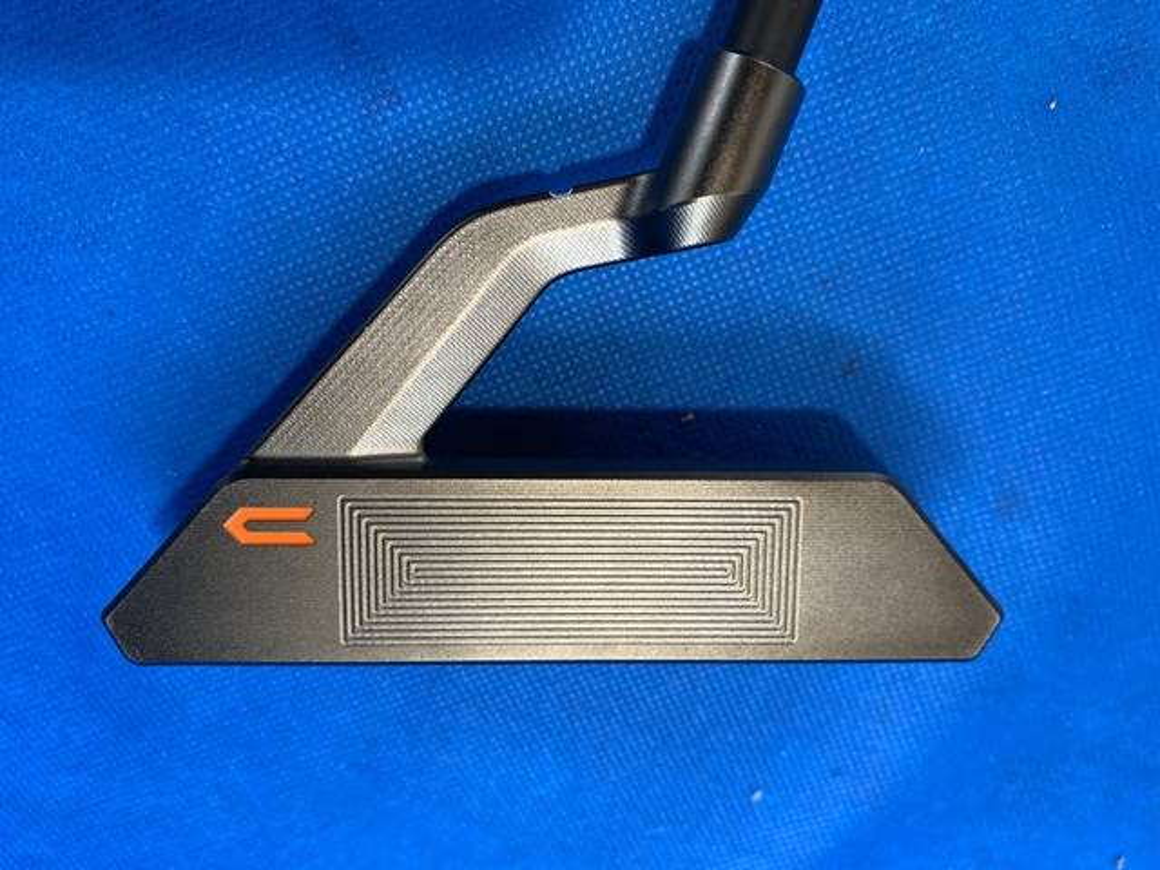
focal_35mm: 26
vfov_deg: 53.1
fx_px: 871
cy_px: 435
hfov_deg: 67.3
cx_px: 580
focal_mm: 4.25
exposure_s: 1/60
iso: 100
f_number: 1.8
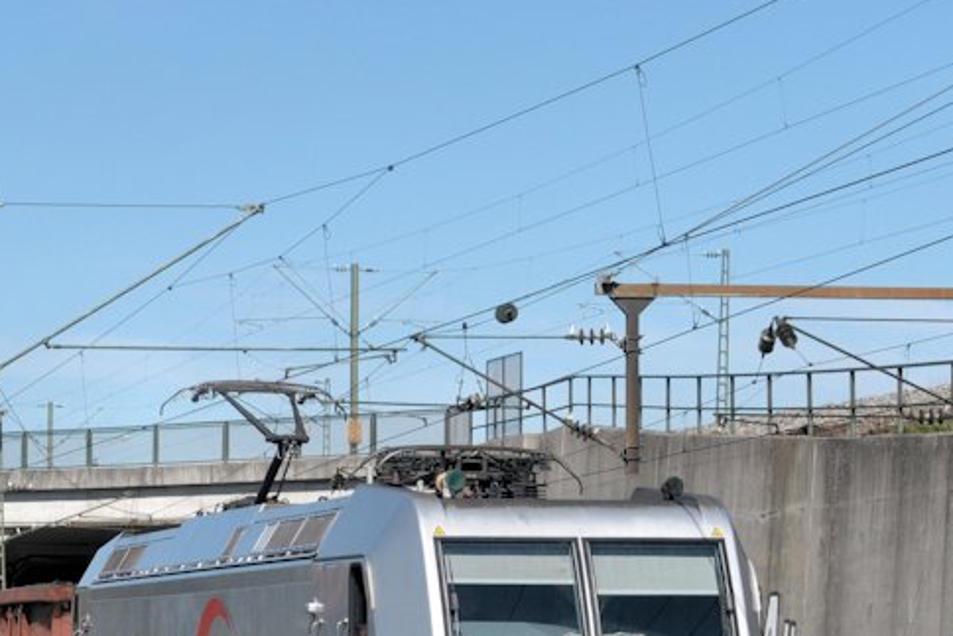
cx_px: 400
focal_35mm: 127
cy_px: 582
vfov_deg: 10.7
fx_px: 3363
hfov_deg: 16.1
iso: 250
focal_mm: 40
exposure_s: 1/800
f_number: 9
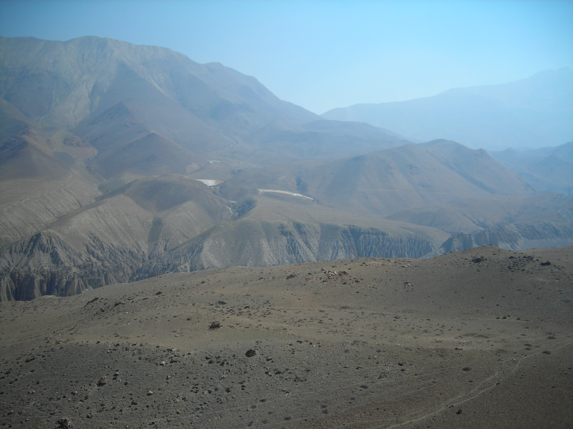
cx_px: 286
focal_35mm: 38
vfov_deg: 37.7
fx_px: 629
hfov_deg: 49.0
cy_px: 214
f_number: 6.4
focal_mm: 6.3
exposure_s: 1/218
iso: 50
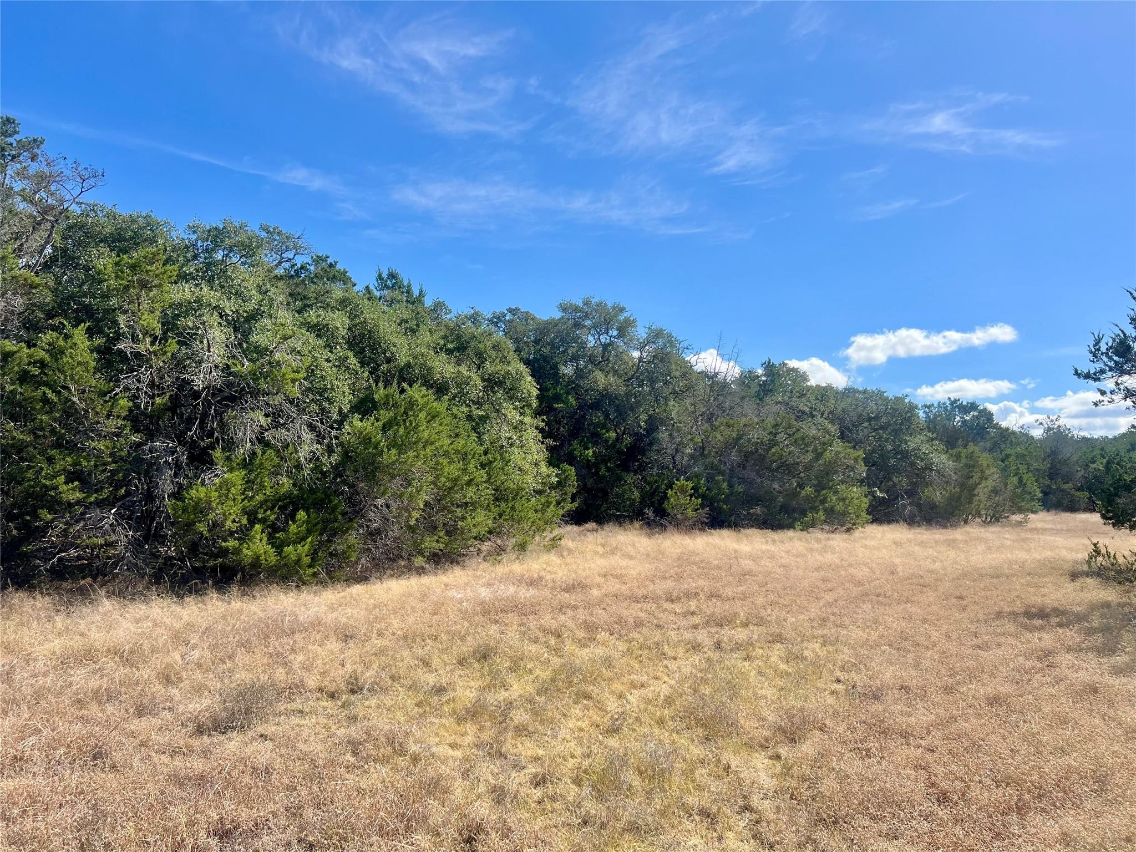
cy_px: 426
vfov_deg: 53.1
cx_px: 568
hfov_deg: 67.3
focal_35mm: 26
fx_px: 853
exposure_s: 1/4831
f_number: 1.5
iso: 50
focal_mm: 5.7
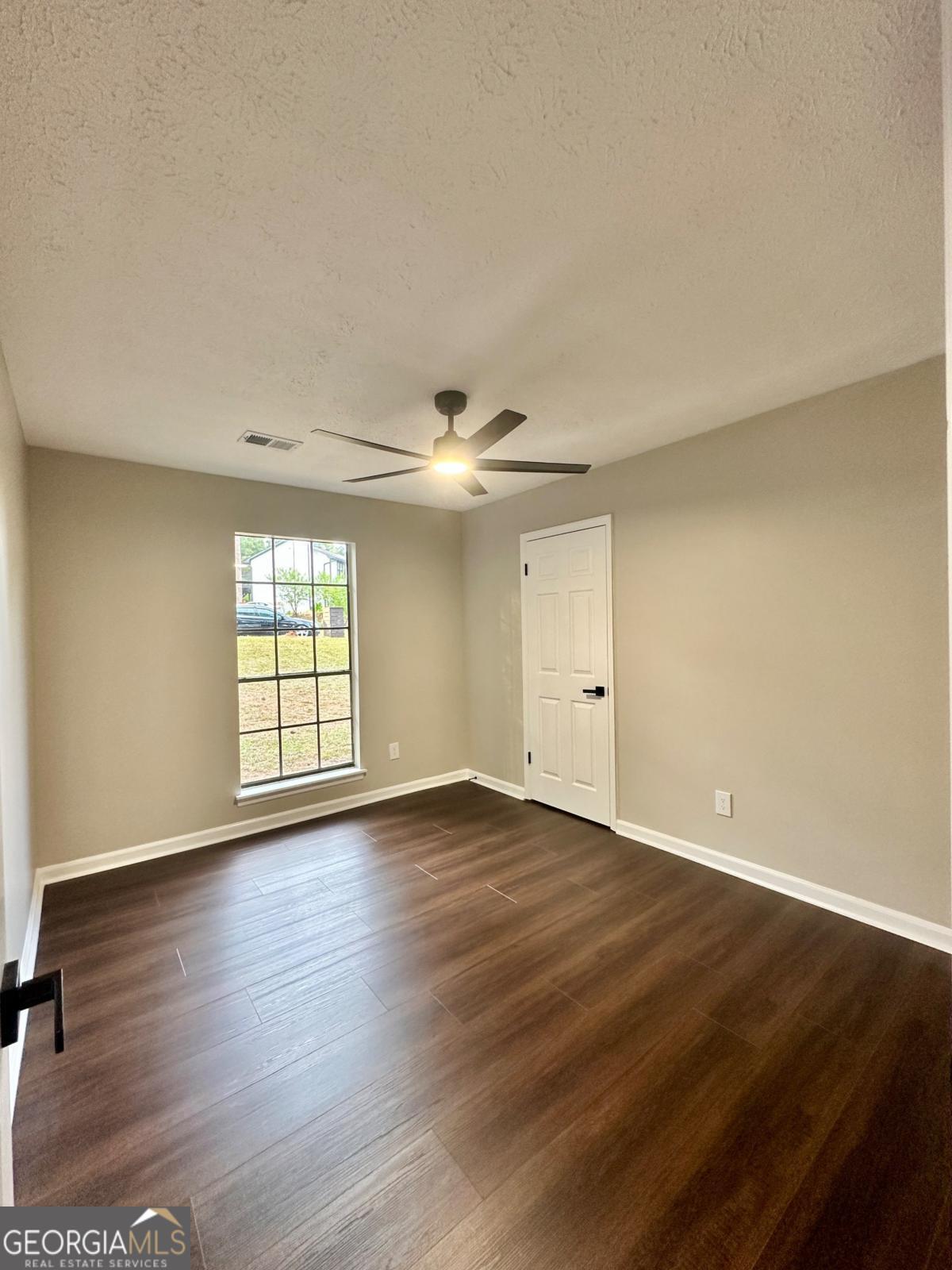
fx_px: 513
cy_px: 635
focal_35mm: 14
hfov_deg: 85.7
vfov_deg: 102.1
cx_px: 476
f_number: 2.2
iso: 200
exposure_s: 1/60
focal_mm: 2.22
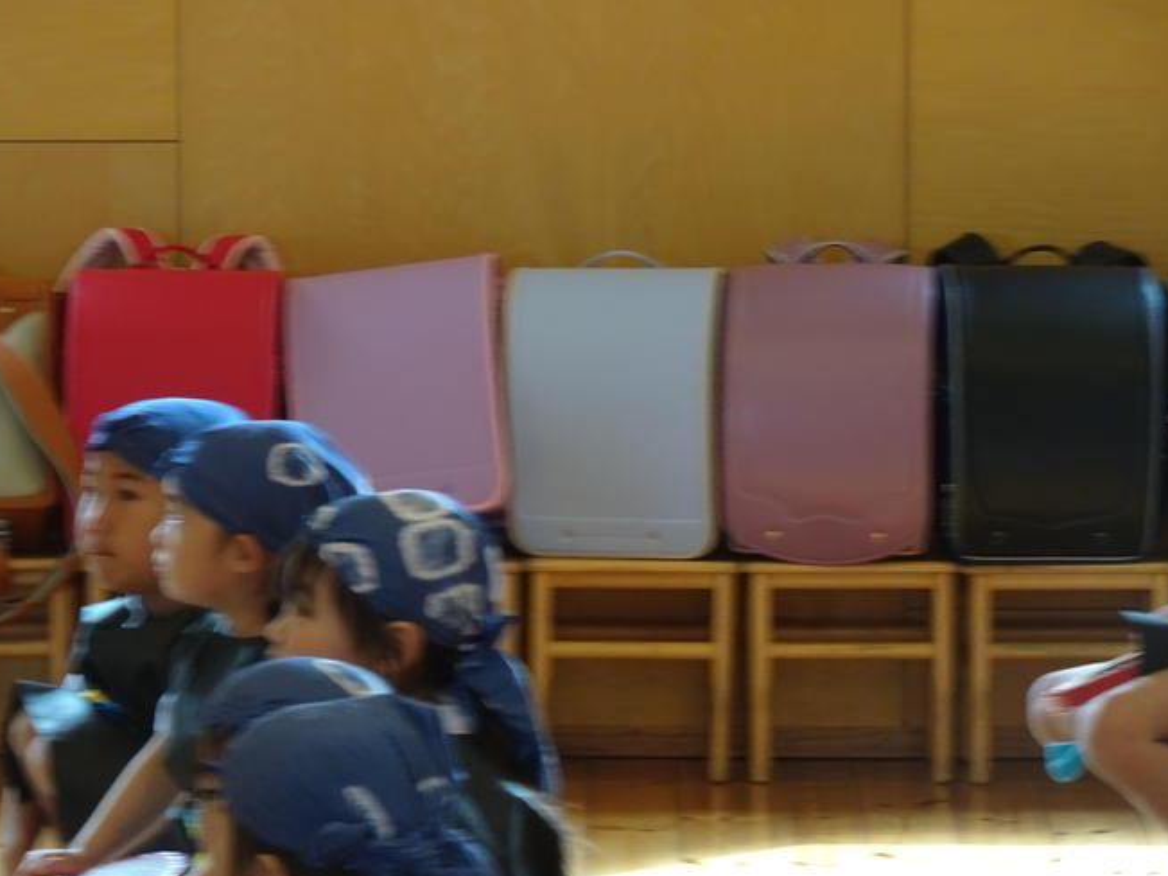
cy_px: 441
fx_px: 8670
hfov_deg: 7.7
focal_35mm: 257
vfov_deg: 5.8
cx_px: 554
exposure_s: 1/40
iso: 800
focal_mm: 40.9
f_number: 6.3
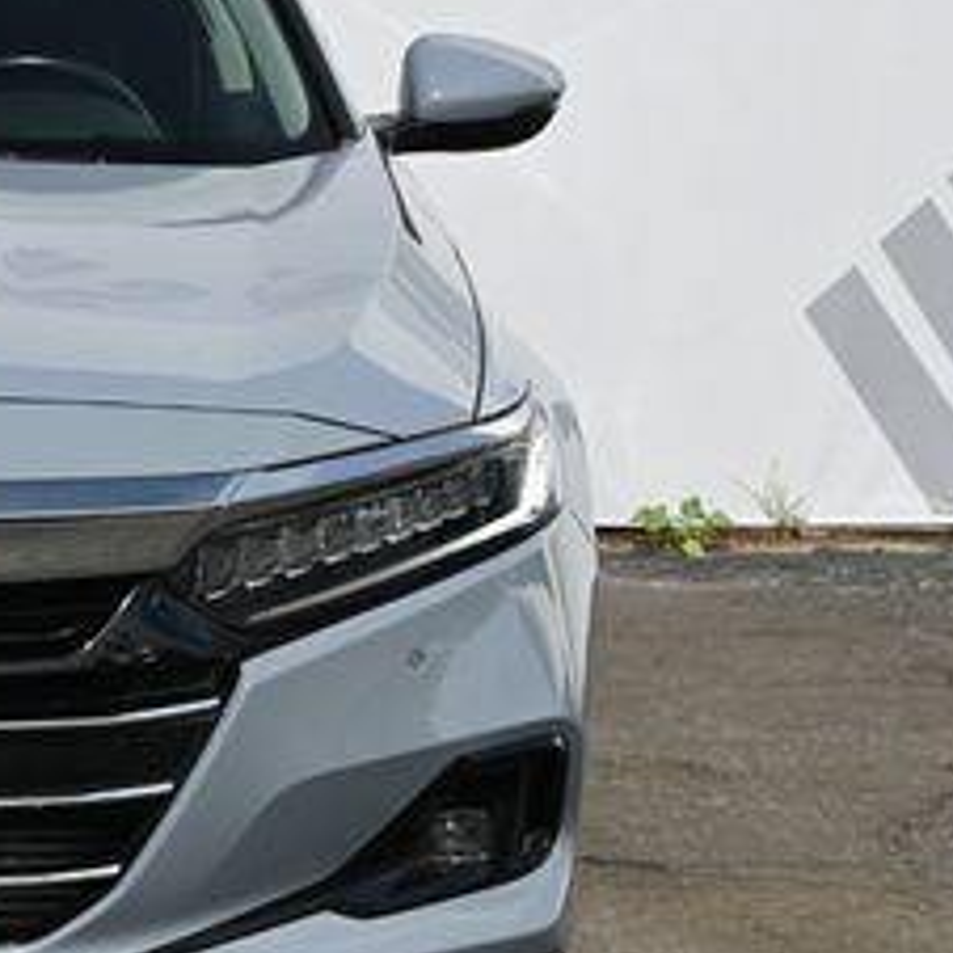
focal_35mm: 170
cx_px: -261
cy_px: 339
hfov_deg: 10.1
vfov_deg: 10.3
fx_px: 5302
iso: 100
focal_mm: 47
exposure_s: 1/320
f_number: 7.1
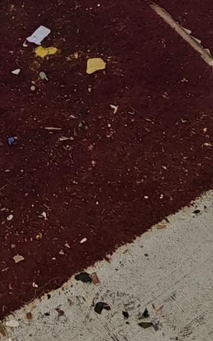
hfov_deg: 12.4
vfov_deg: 17.5
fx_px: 976
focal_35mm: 105
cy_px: -193
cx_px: 134
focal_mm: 6.3
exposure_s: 1/10
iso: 125
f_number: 1.7
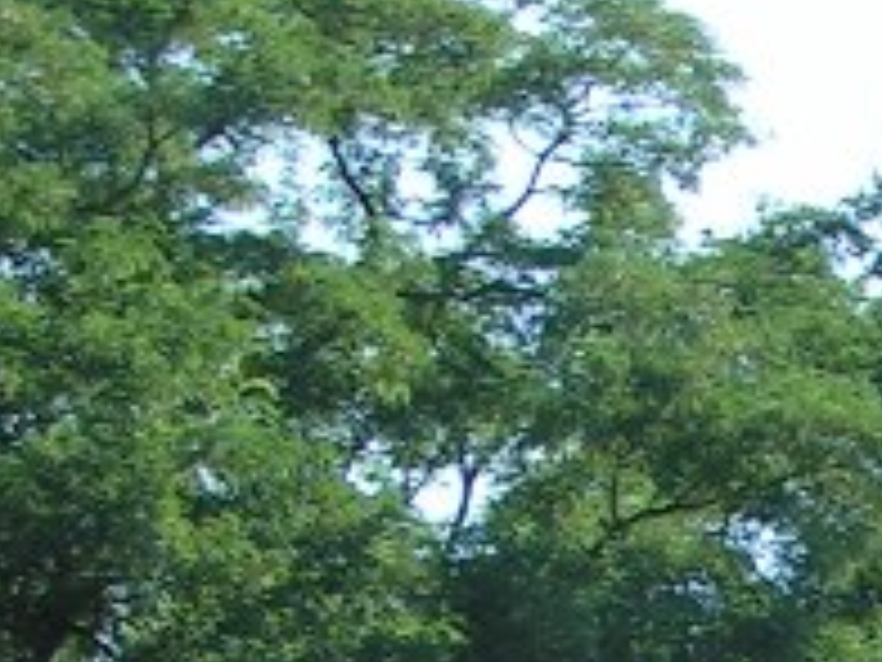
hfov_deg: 12.1
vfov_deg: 9.1
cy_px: 1211
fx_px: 3949
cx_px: 1350
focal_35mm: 155
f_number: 5.6
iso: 50
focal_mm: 5.8
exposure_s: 1/200
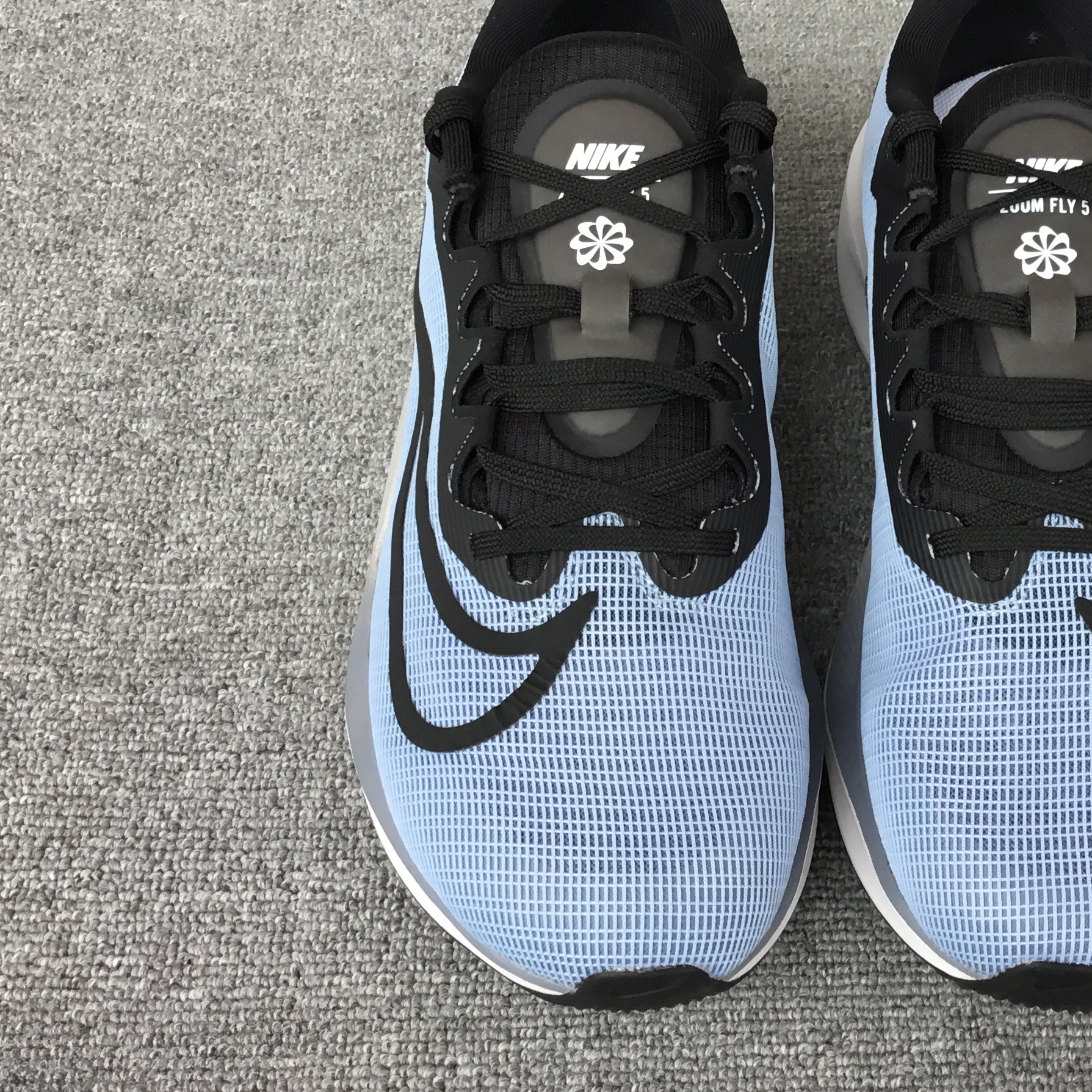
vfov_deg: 34.0
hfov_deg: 33.5
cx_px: 790
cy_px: 467
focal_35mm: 50
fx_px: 1785
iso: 25
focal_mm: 3.3
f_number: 2.4
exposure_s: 1/33
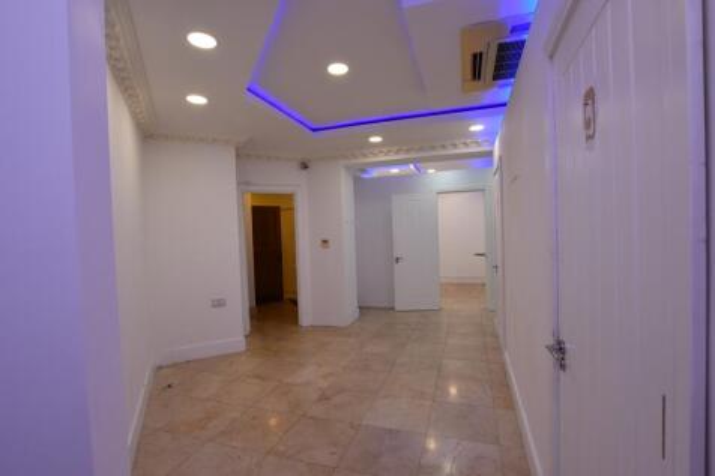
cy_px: 238
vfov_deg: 77.3
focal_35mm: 15
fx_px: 298
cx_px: 358
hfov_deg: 100.4
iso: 400
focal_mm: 10
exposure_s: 1/100
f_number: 5.6
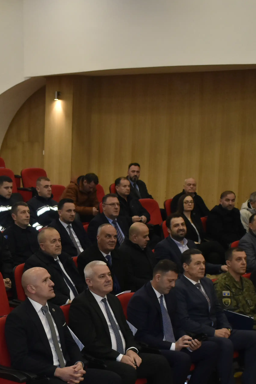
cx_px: 25
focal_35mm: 78
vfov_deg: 25.6
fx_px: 832
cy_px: 293
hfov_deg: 17.2
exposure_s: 1/125
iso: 1400
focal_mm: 22
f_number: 3.8
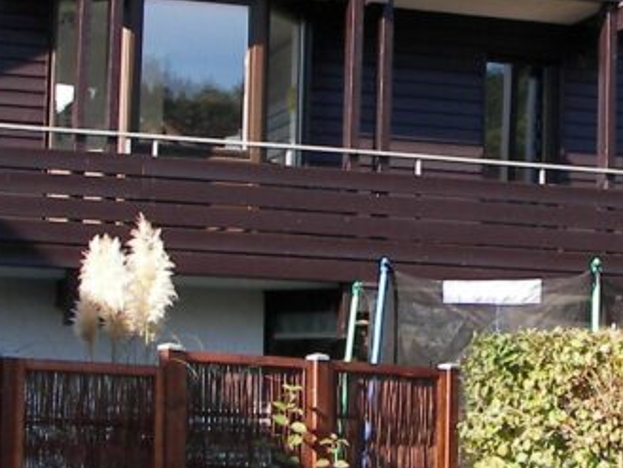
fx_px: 2016
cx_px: 398
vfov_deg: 13.2
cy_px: 174
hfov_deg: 17.5
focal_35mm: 112
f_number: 2.8
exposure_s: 1/250
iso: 50
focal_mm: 6
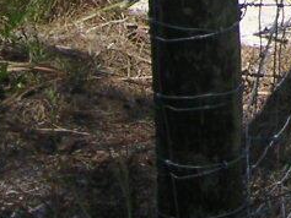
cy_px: -340
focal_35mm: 205
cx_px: 620
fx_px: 1724
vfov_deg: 6.8
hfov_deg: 9.0
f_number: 6.7
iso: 50
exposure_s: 1/180
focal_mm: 6
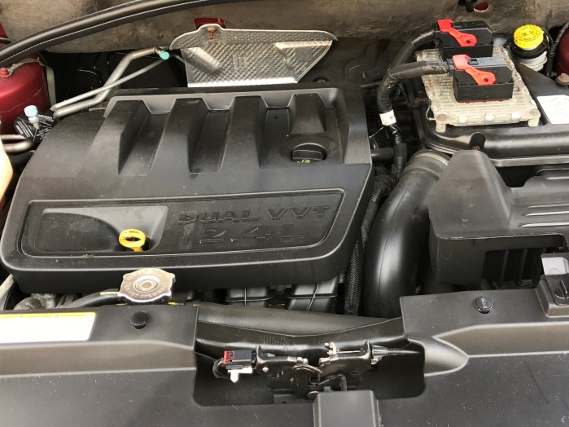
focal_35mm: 41
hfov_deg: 45.7
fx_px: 674
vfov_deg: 34.9
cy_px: 152
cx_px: 326
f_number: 1.8
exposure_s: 1/90
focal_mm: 3.99
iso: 25
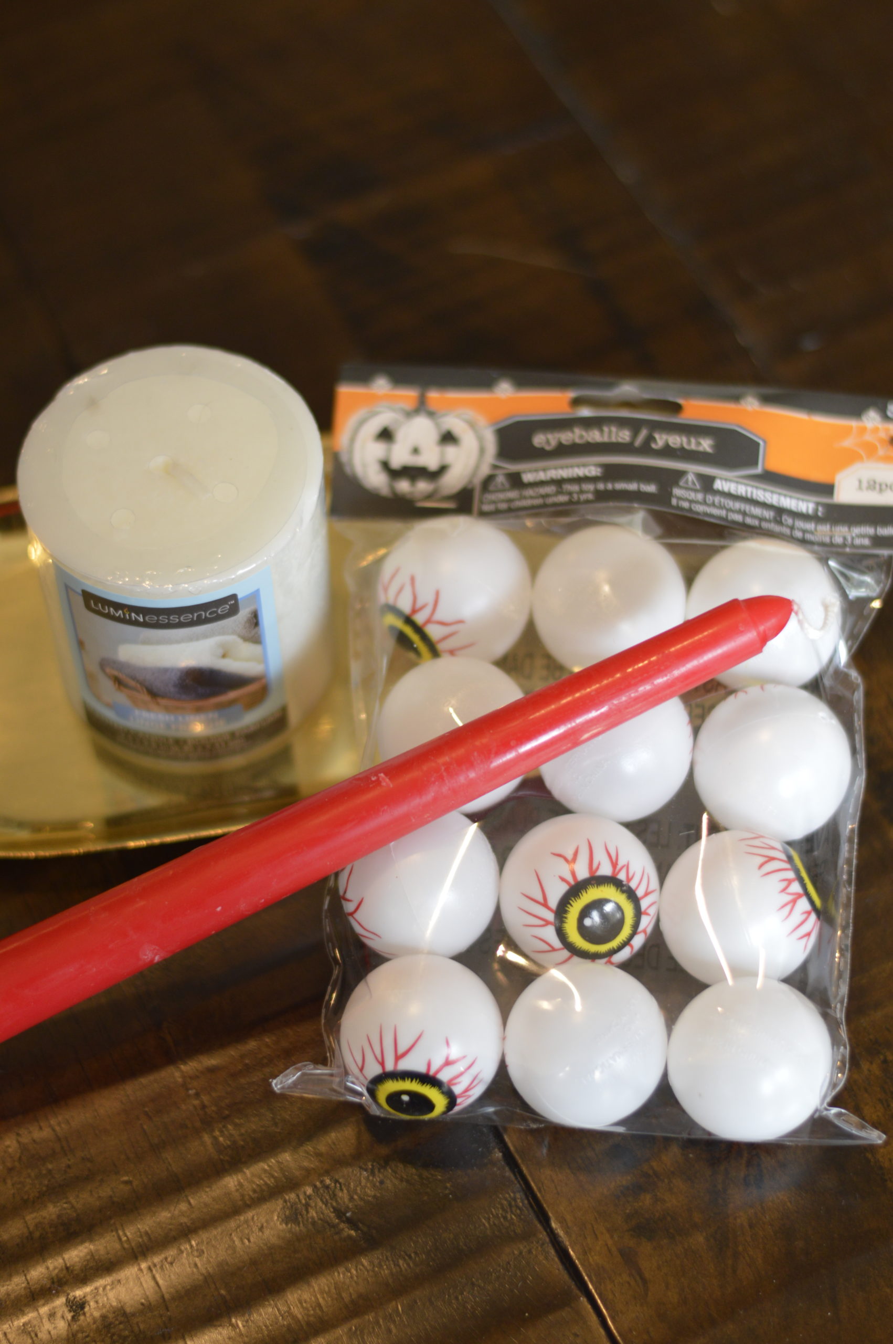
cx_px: 446
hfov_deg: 18.1
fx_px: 2796
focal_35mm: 75
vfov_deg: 27.0
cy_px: 672
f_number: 2
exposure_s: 1/60
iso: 400
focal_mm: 50
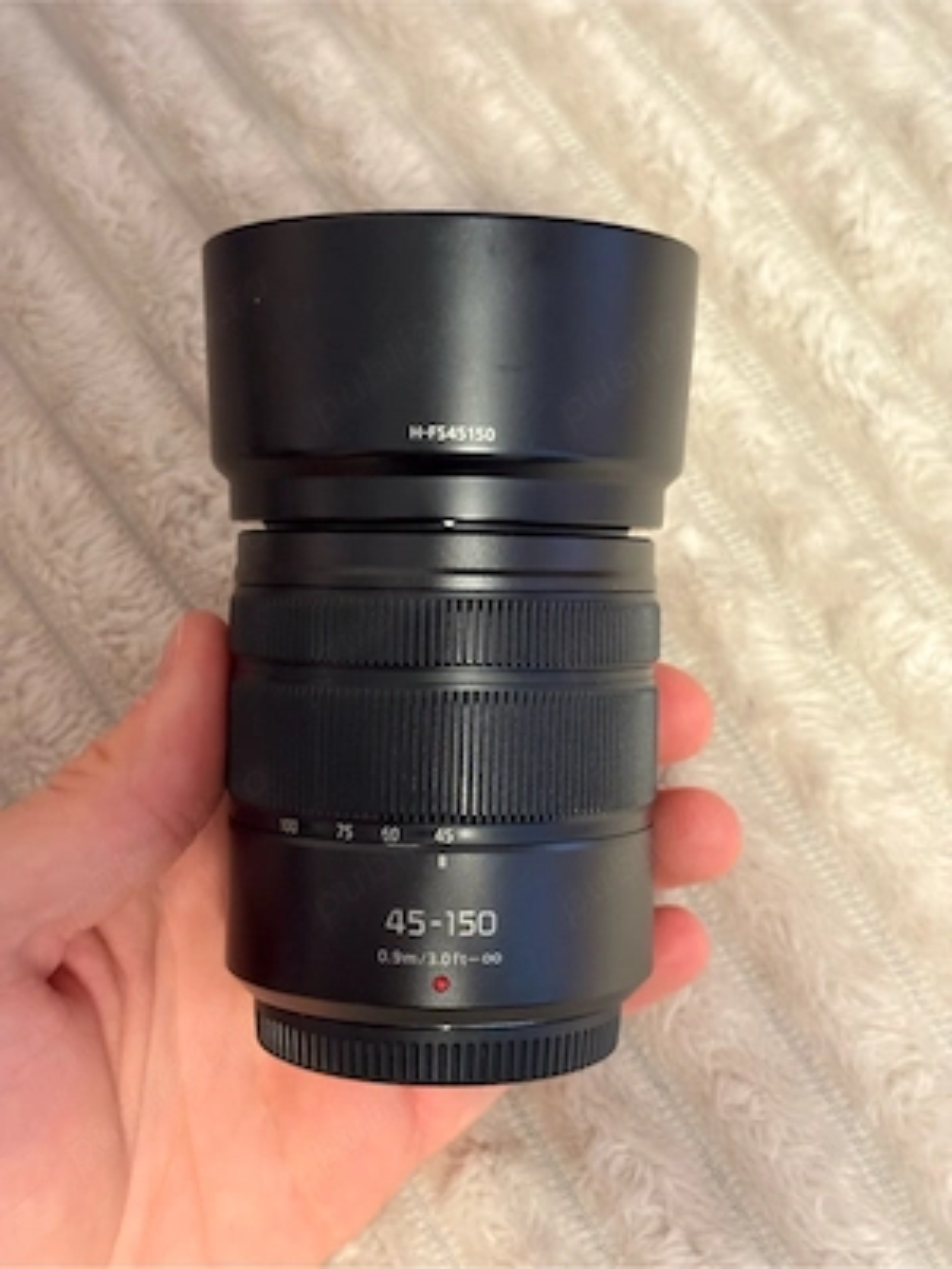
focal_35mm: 52
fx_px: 1907
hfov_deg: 28.0
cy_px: 634
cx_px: 476
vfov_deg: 36.8
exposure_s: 1/40
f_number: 1.6
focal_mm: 5.96
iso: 250
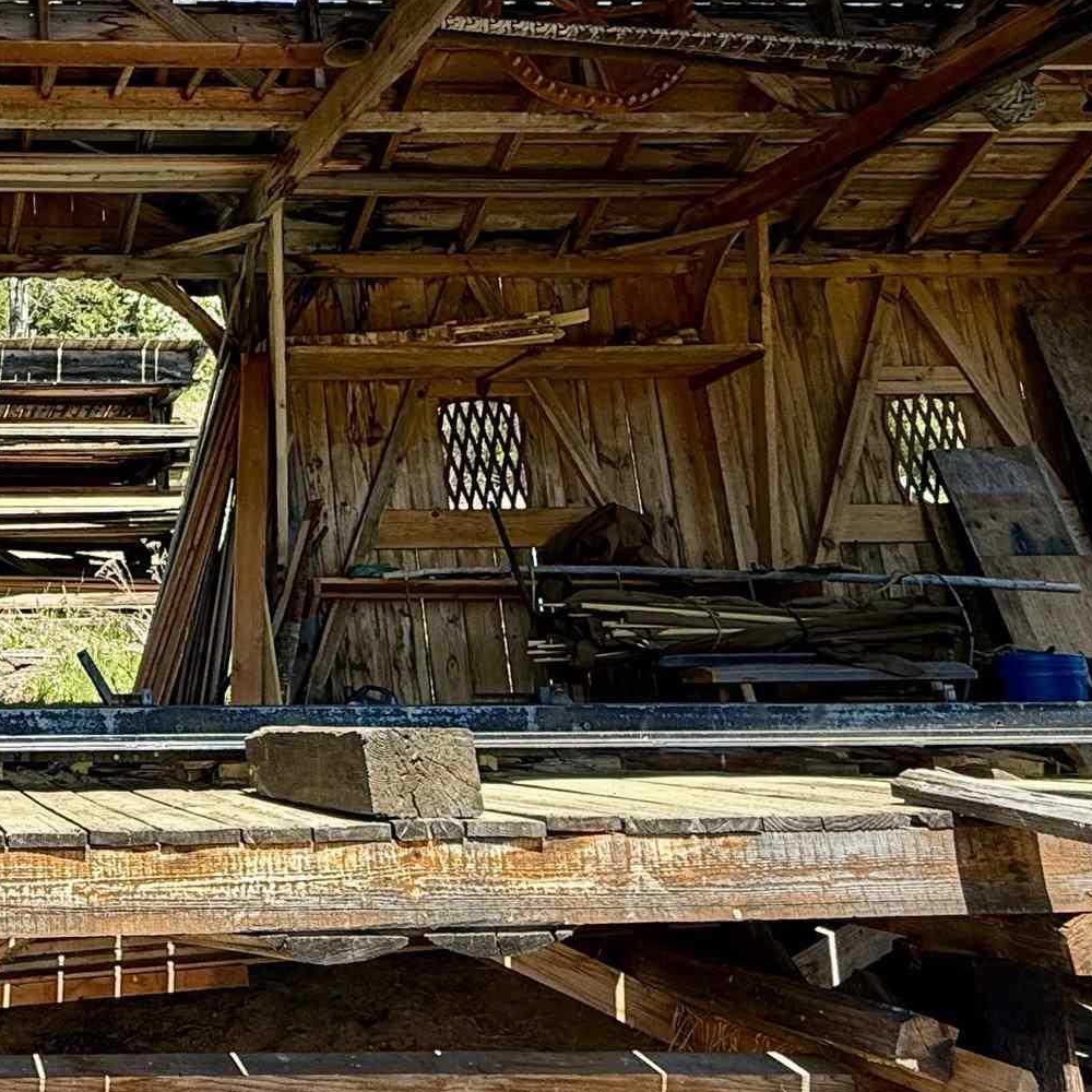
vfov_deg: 43.2
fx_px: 1356
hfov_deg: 37.2
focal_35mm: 38
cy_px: 364
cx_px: -92
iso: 64
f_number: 2.2
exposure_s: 1/379
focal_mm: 2.22
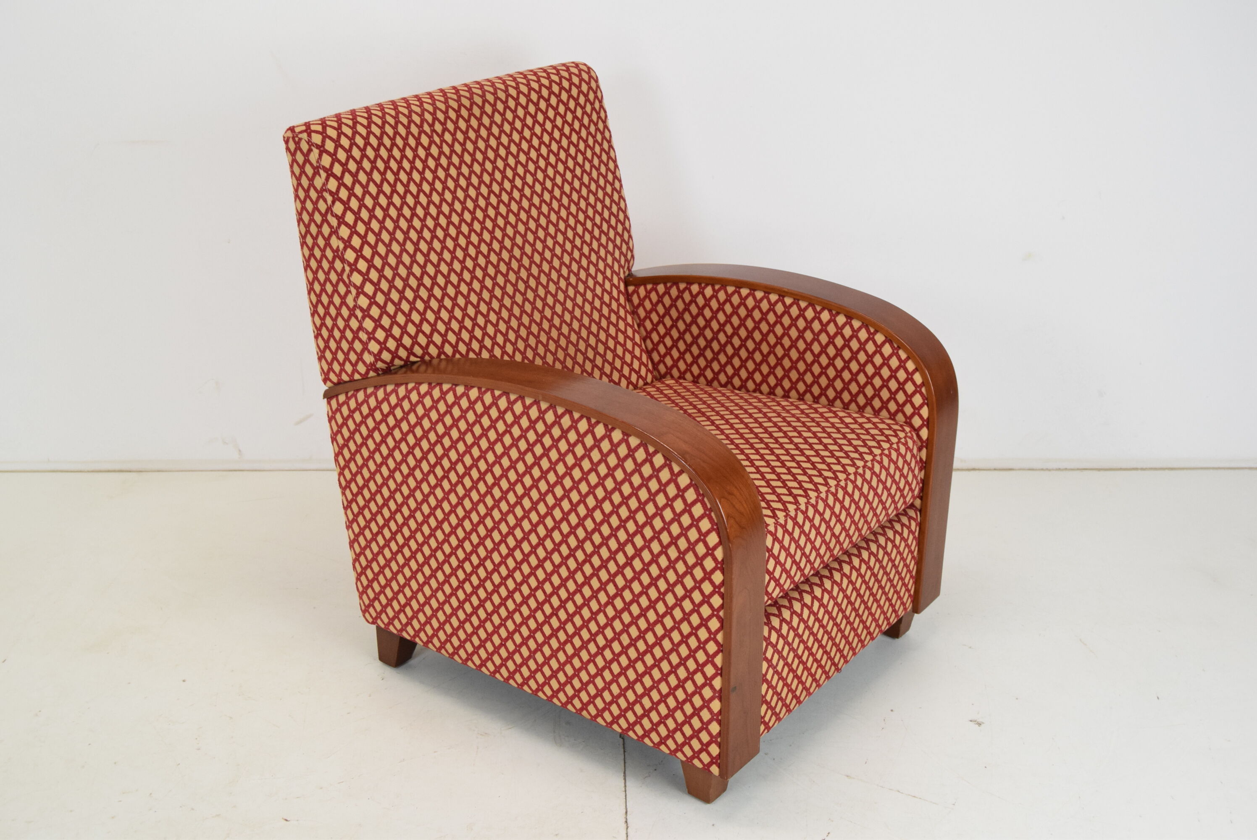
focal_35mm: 45
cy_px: 420
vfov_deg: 29.9
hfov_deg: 43.6
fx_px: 1572
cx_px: 628
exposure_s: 1/160
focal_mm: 30
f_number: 6.3
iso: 1600
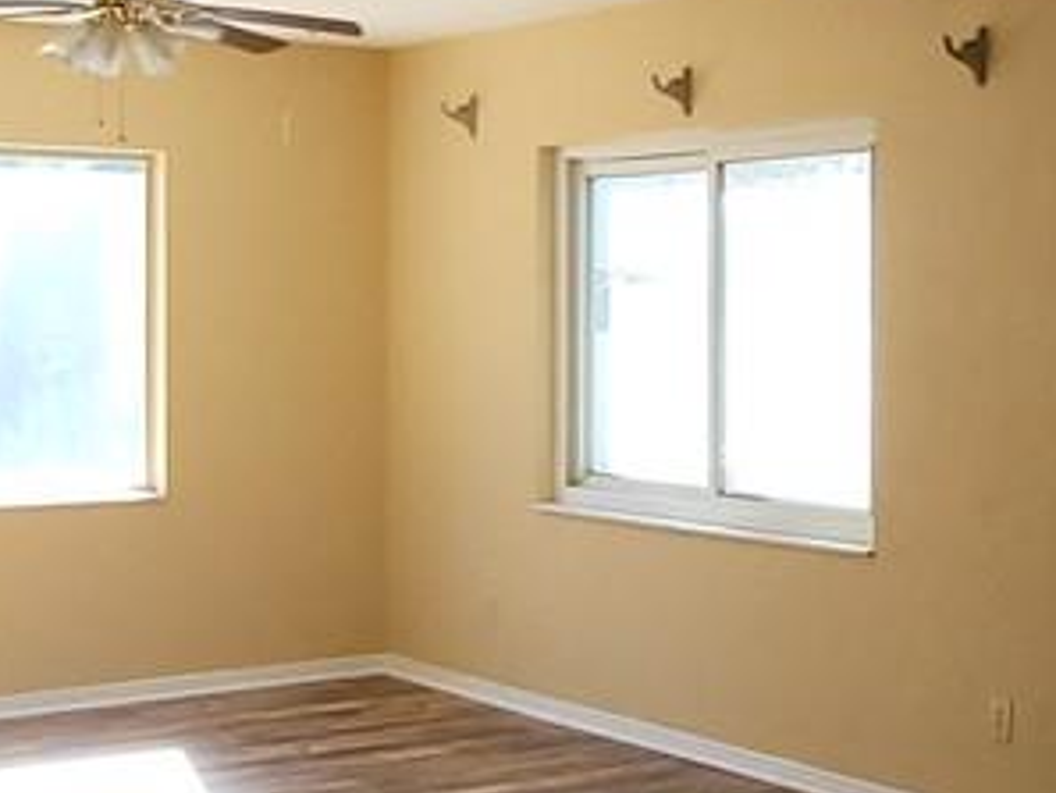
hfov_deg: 27.4
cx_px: 782
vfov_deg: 21.0
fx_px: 2136
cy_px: 316
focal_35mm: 70
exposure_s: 1/120
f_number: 2.2
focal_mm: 1.74
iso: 80
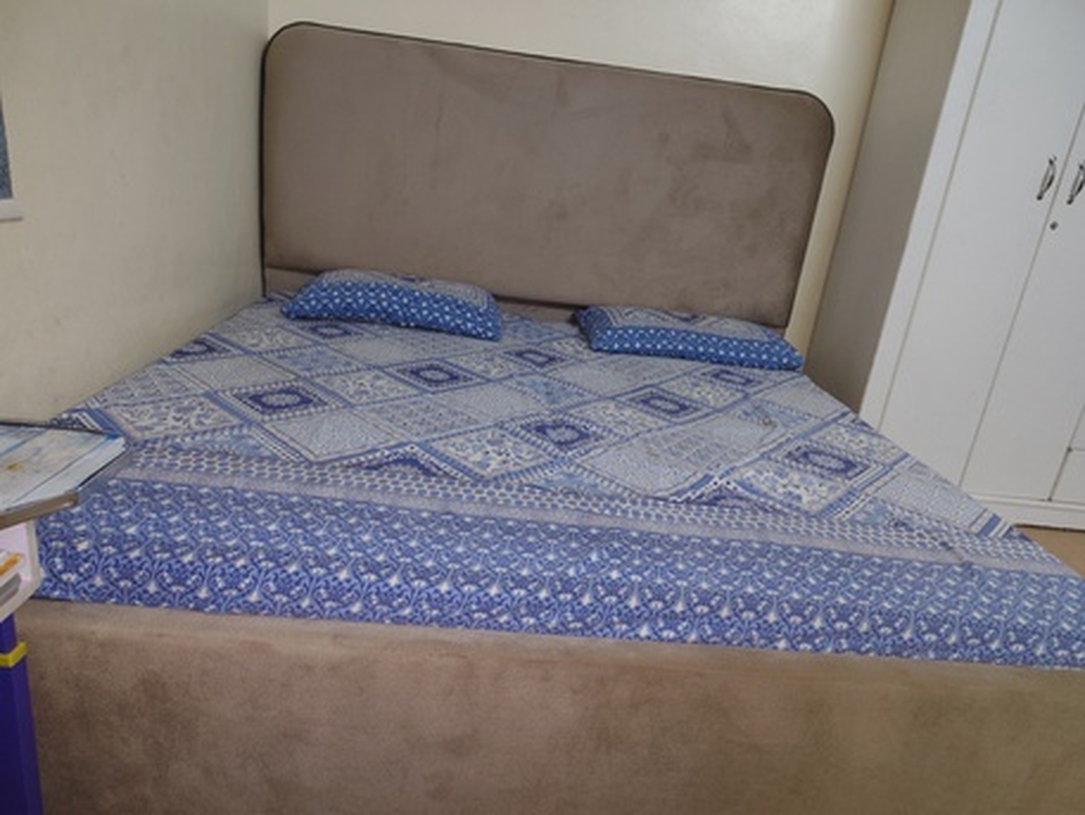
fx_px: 752
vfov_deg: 56.8
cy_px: 408
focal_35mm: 24
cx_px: 542
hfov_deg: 71.6
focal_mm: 5.56
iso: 1067
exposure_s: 1/60
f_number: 1.8
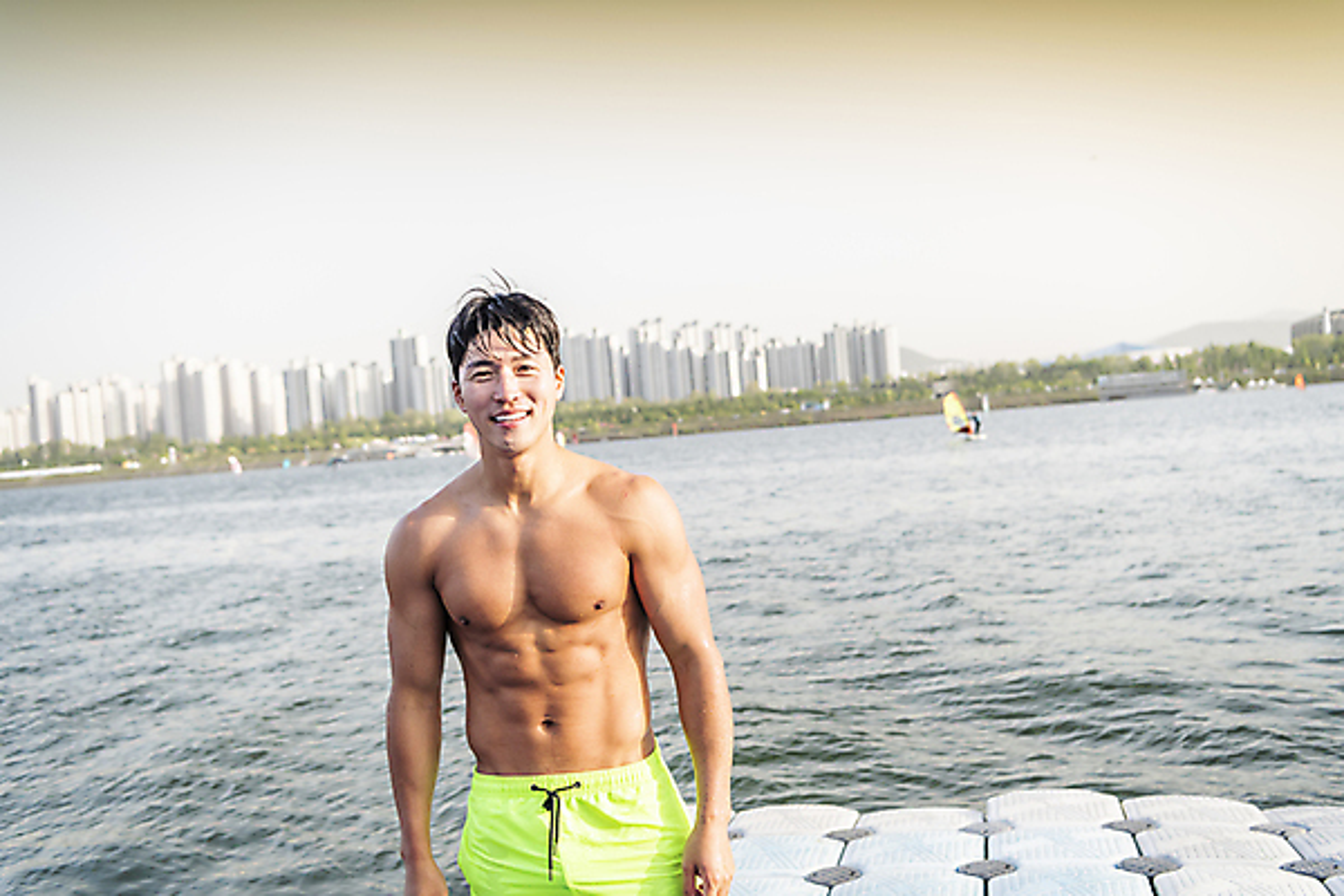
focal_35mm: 38
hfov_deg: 50.7
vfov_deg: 35.1
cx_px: 672
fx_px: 1419
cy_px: 448
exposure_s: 1/400
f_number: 4
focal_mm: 38
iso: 200
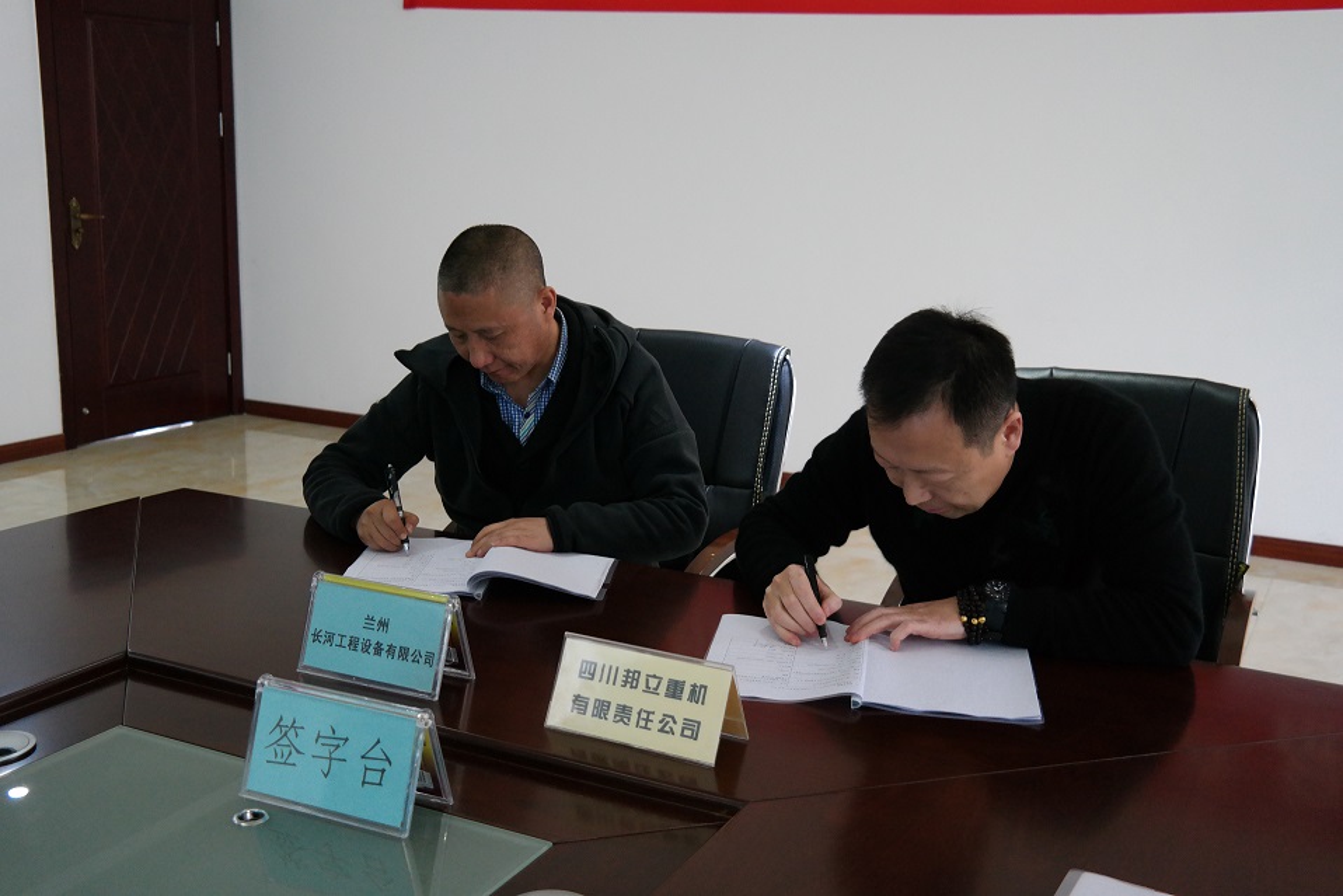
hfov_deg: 53.1
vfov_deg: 36.9
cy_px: 448
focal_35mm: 36
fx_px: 1343
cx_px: 672
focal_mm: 24
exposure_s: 1/50
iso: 1600
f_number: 4
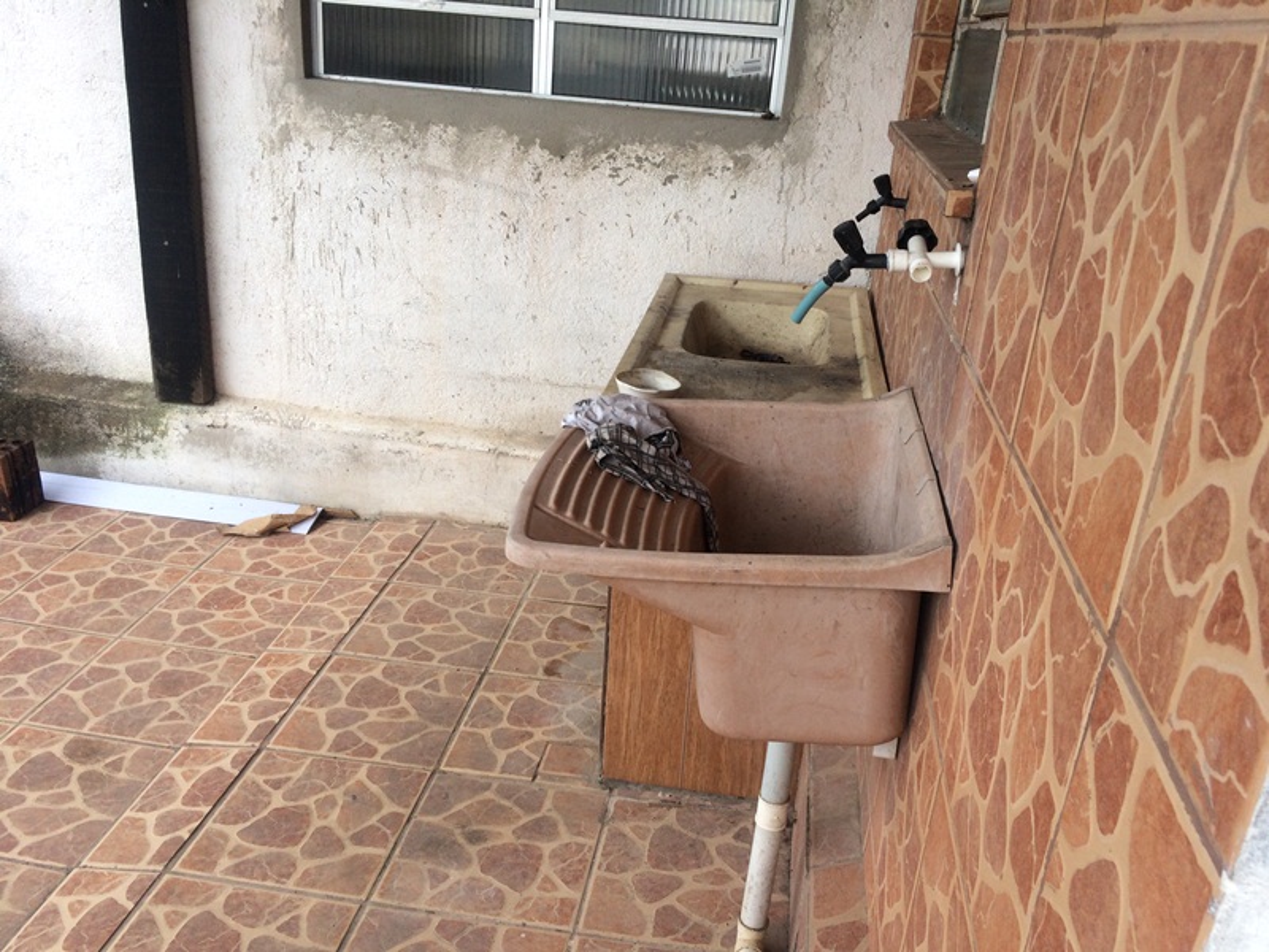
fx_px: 1063
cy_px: 476
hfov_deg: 61.7
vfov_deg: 48.2
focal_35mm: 29
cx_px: 634
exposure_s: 1/120
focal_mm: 4.15
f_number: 2.2
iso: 40
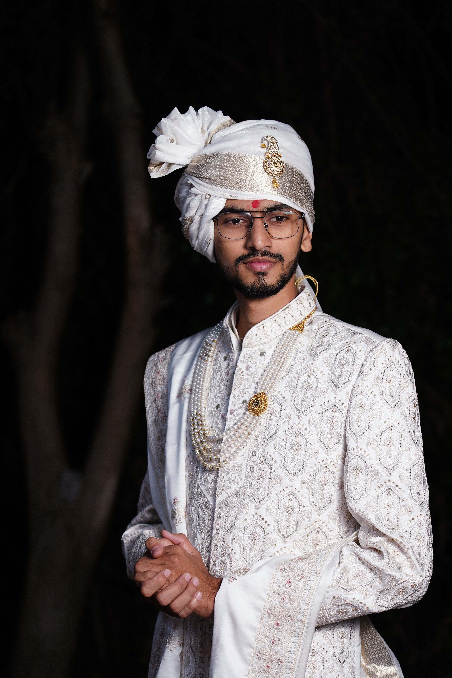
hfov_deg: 13.0
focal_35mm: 105
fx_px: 1977
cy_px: 339
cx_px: 226
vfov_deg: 19.5
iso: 1600
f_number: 4.5
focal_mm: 105
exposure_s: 1/125
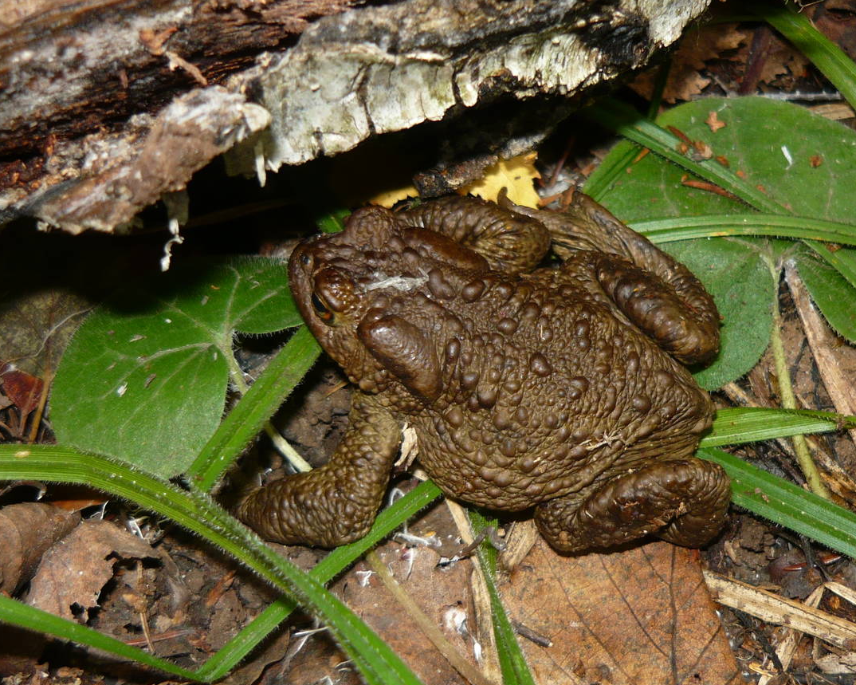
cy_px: 352
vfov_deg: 31.4
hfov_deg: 38.7
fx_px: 1216
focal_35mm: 48
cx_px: 488
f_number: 2.8
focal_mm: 5.5
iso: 100
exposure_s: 1/30
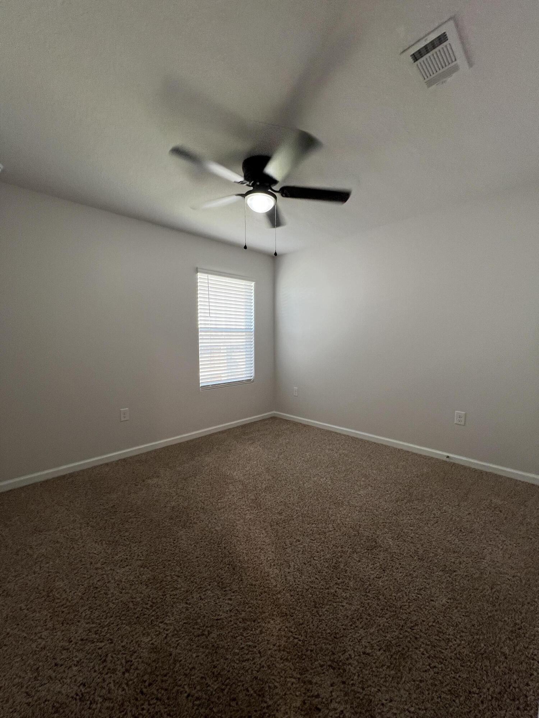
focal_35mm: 13
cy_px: 359
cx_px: 270
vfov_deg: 106.2
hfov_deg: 89.9
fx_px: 270
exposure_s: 1/60
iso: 125
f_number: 1.8
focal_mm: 1.57
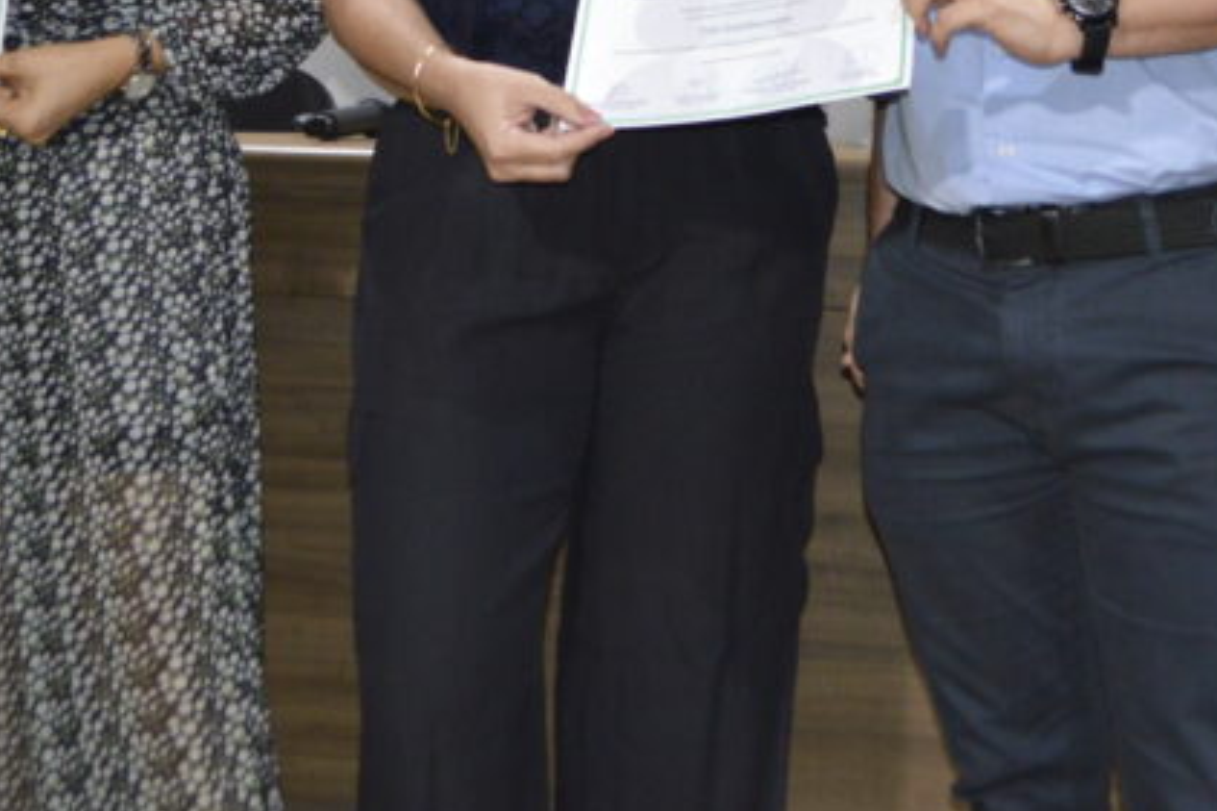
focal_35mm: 80
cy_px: -39
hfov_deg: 25.3
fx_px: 2703
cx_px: 707
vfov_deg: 16.6
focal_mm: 22
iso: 1400
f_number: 3.8
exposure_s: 1/60
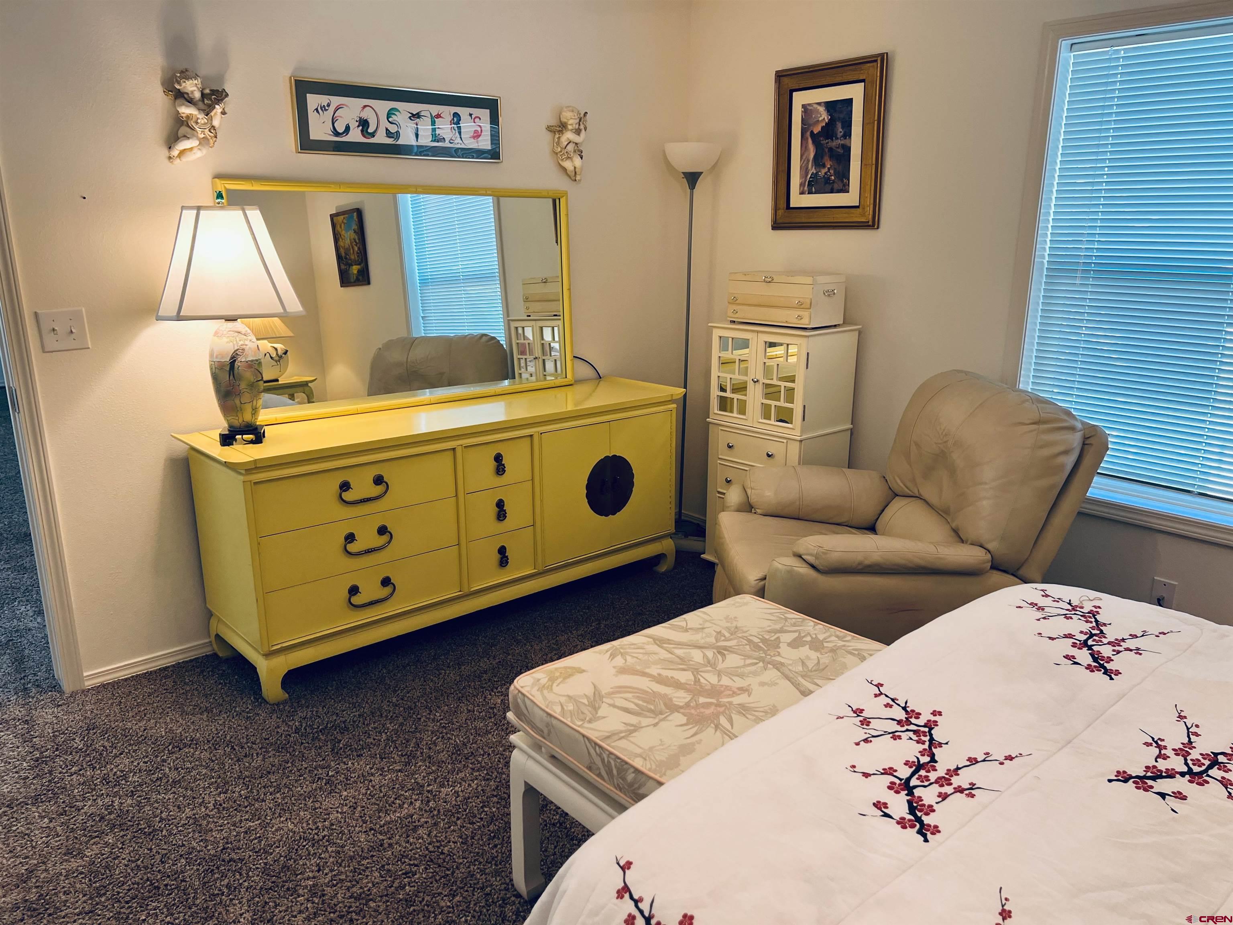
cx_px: 616
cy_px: 462
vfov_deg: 53.1
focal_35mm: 26
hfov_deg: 67.3
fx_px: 926
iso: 100
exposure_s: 1/120
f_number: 1.5
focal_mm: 5.7
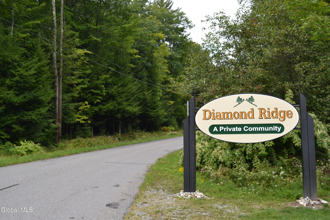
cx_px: 165
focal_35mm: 39
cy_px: 110
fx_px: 357
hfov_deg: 49.6
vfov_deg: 34.2
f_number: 5.6
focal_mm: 26
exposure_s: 1/200
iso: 100
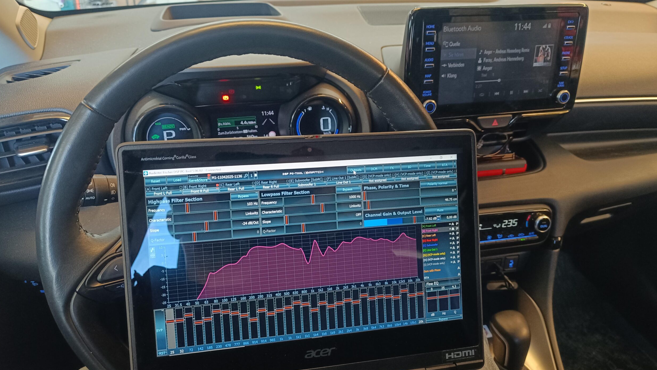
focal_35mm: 27
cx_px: 327
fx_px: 470
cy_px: 185
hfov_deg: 69.9
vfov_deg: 42.9
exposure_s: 1/50.1
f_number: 1.88
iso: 609
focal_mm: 5.59
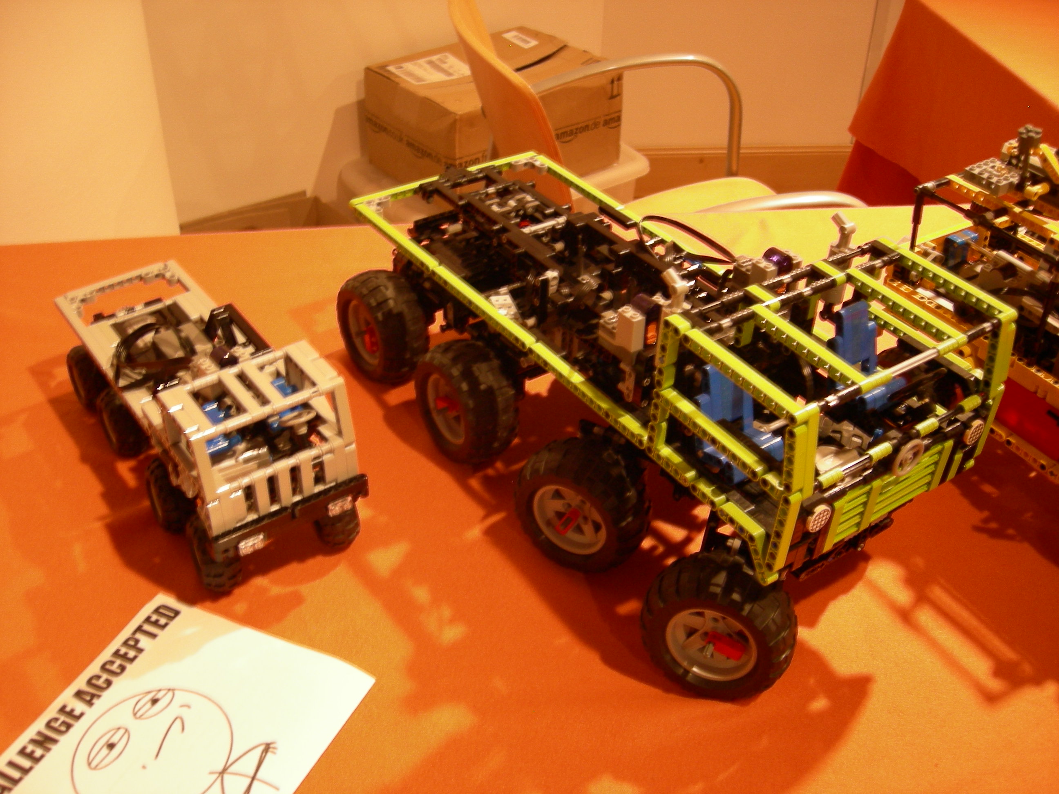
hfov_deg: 51.4
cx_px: 530
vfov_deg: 39.7
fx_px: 1101
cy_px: 397
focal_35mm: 36
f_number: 2.7
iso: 135
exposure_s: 1/4
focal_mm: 7.5
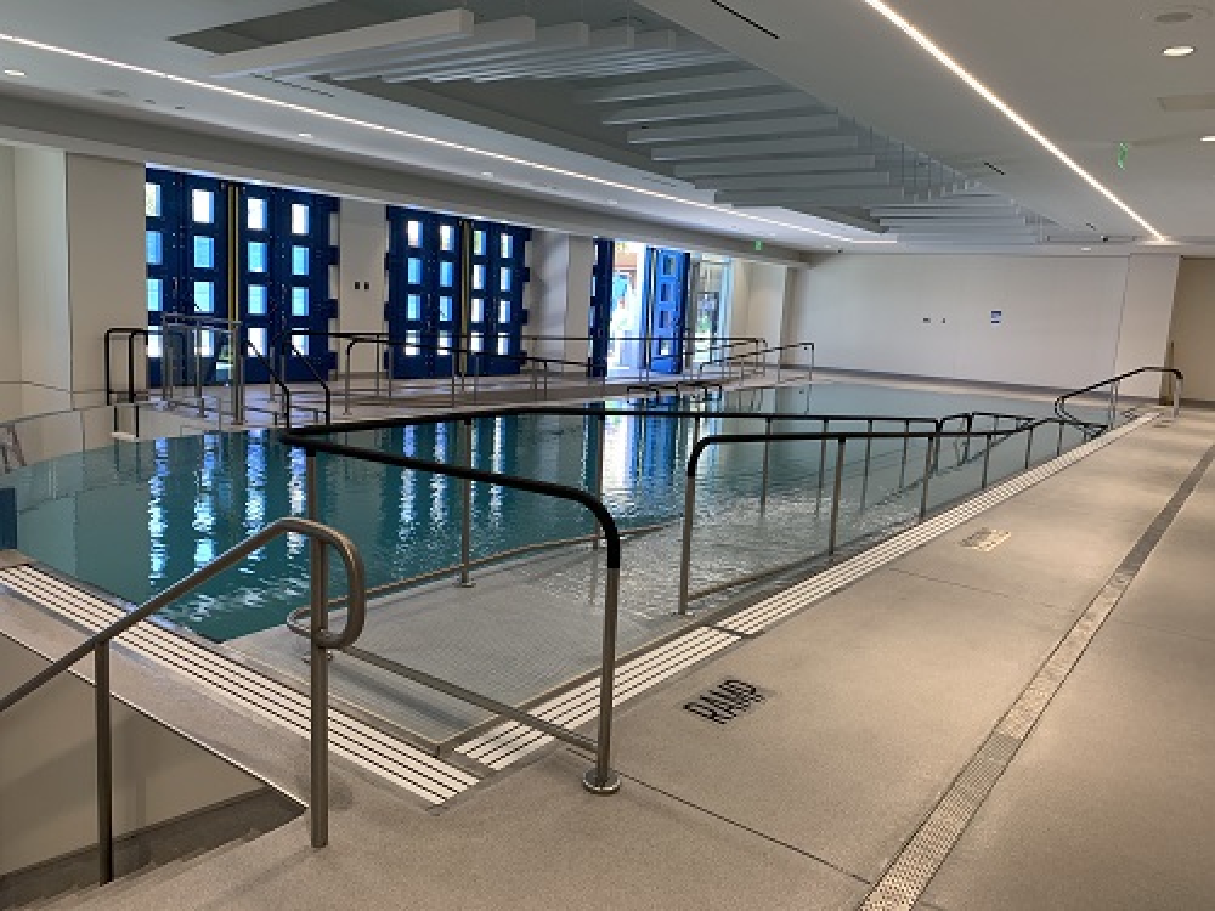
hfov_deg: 67.3
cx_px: 608
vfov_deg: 53.1
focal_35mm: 26
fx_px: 913
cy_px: 456
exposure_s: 1/120
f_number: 1.8
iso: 64
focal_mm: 4.25
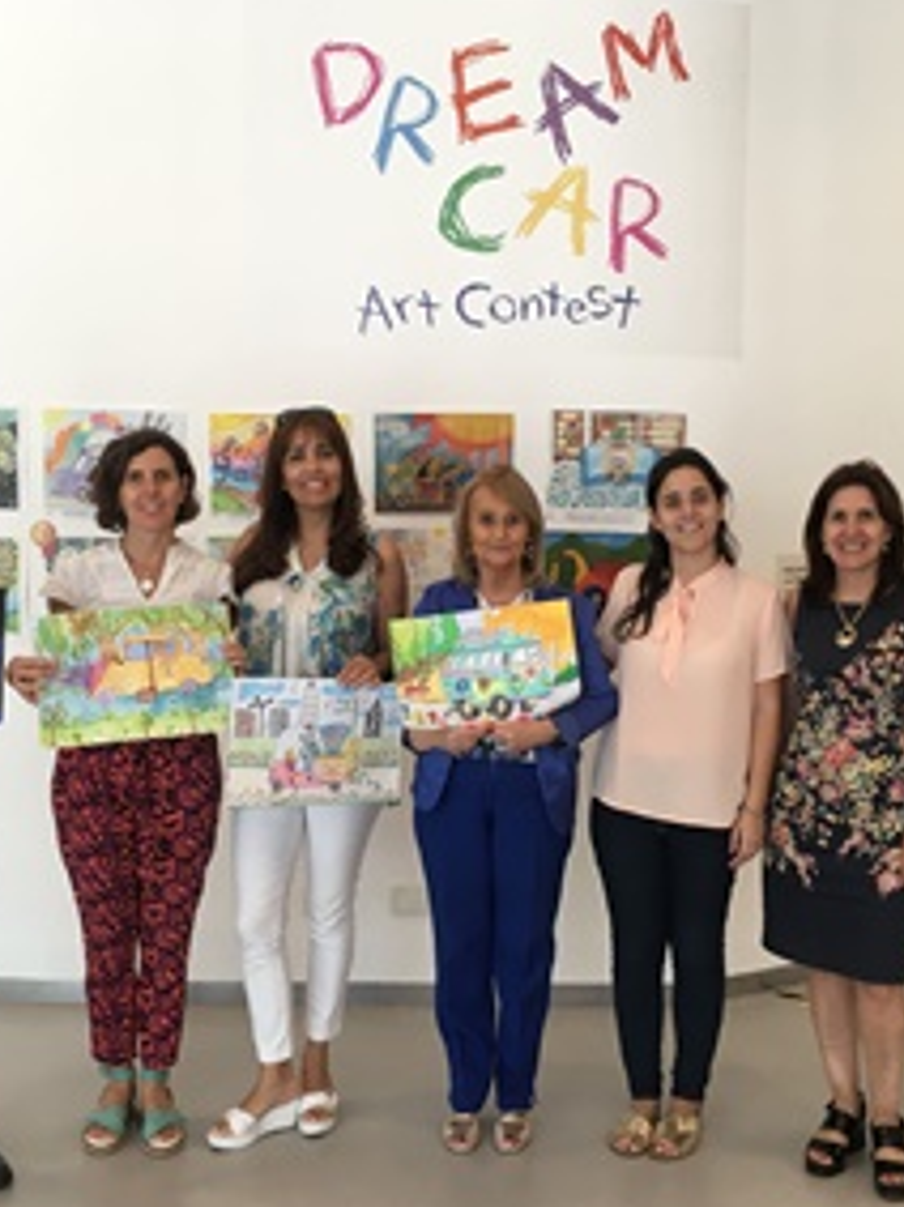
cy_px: 610
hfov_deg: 35.1
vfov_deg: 45.8
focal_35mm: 41
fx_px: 1429
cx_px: 516
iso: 25
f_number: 2.2
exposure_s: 1/33
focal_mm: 4.15
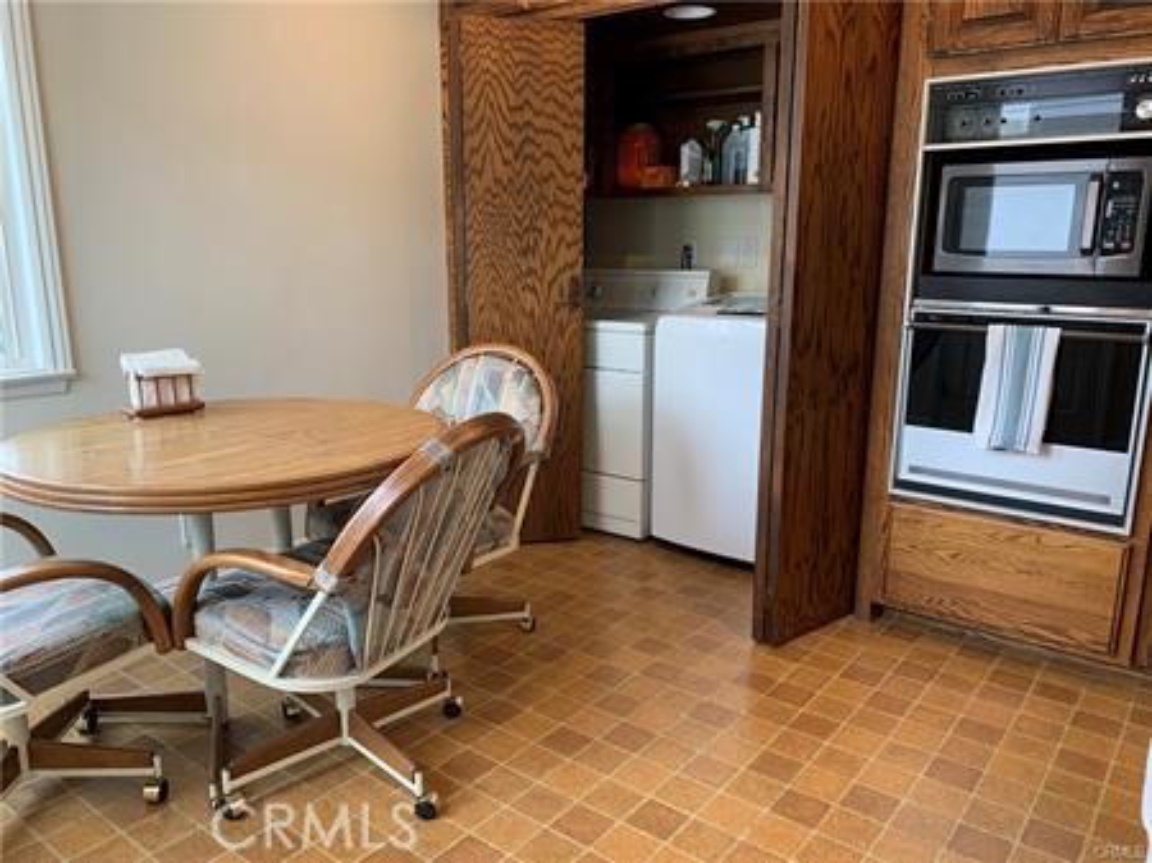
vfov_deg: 53.0
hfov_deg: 67.3
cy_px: 432
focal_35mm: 26
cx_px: 576
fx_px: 865
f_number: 1.8
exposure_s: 1/60
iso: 50
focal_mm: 4.25
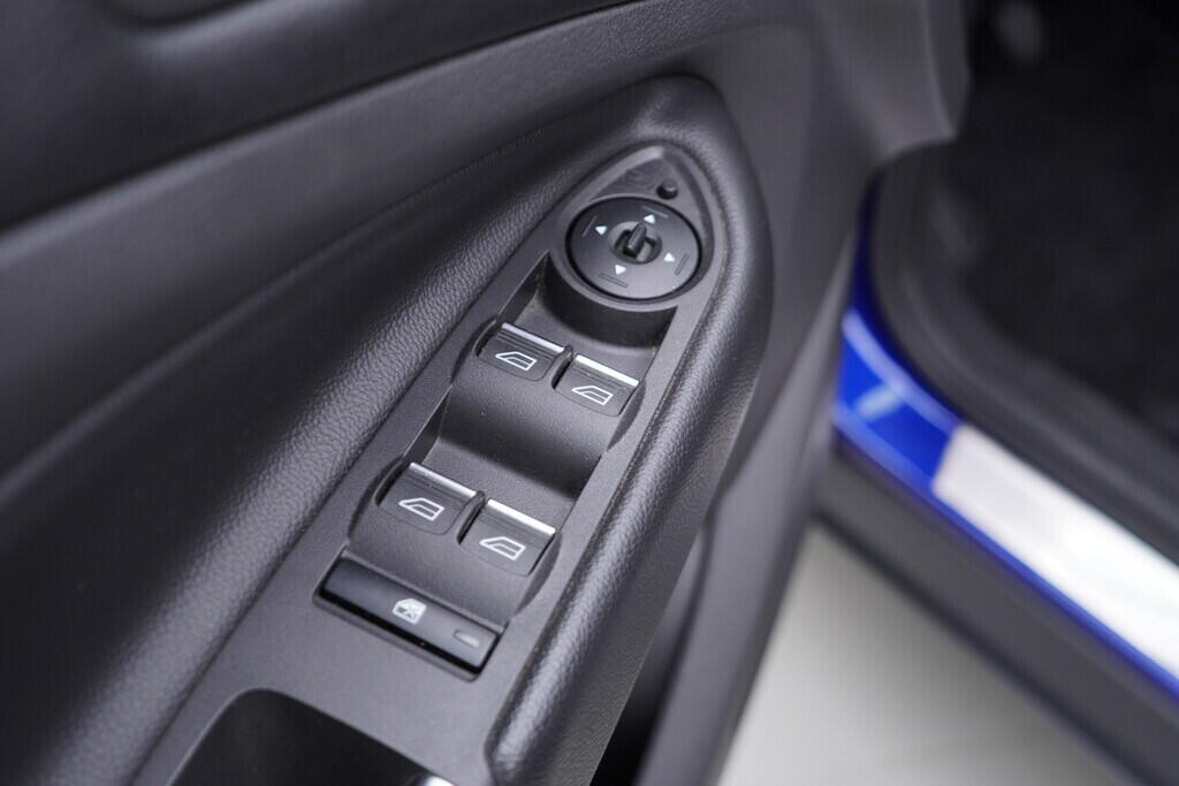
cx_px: 590
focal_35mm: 36
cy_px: 393
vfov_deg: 36.9
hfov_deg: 53.1
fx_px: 1179
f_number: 2.8
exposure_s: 1/40
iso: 160
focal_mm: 24
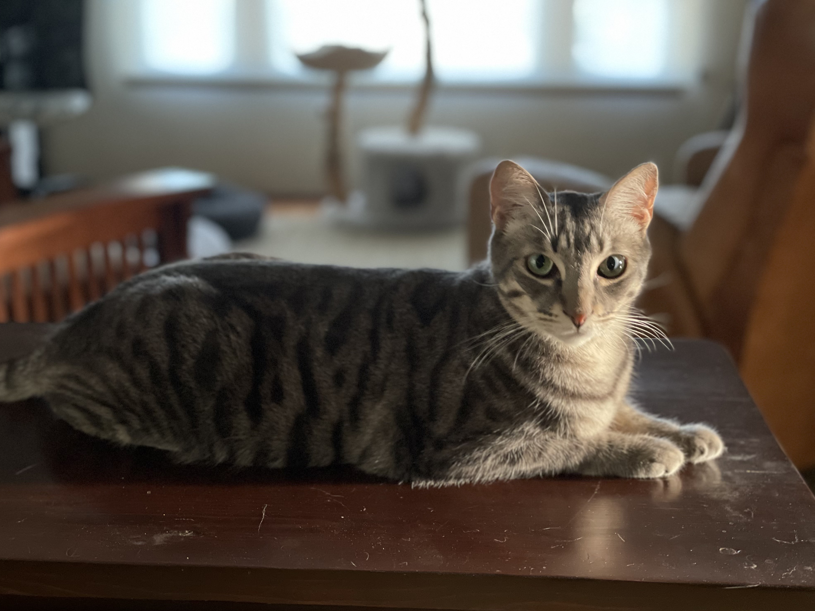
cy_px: 305
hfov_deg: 36.2
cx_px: 403
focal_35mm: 53
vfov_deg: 27.5
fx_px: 1248
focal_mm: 6
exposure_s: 1/38
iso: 500
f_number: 2
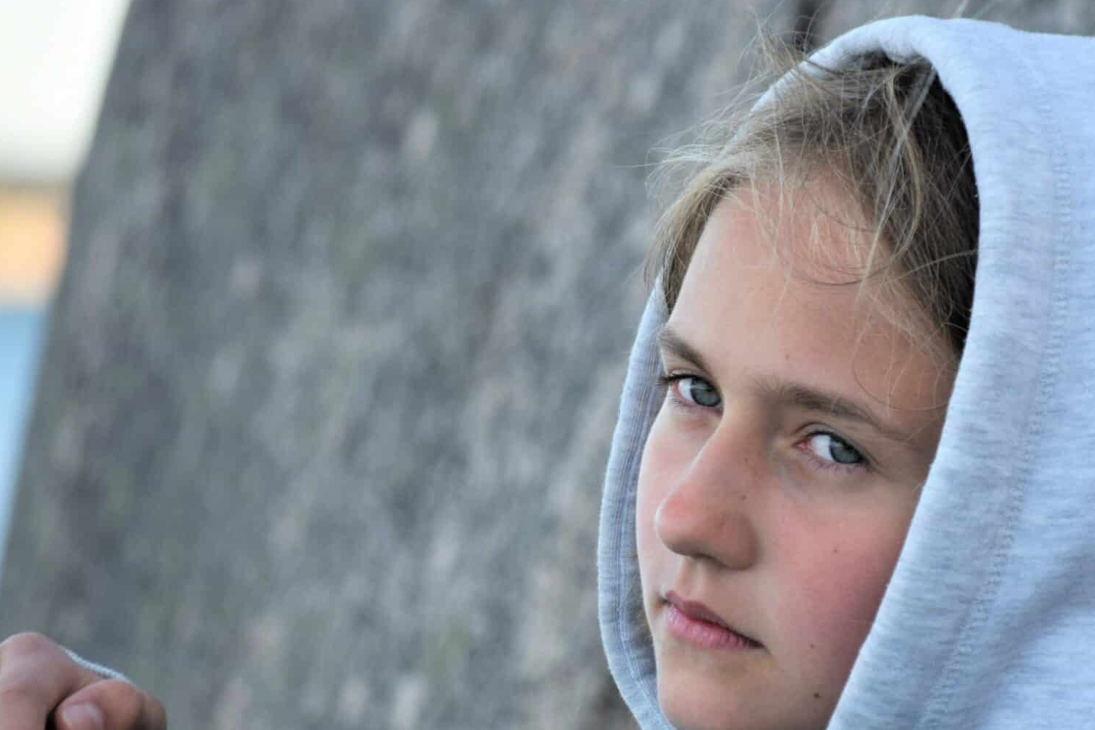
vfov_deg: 3.7
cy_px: 472
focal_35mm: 371
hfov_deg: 5.6
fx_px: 11280
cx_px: 703
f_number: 5.6
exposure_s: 1/500
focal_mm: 145
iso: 400
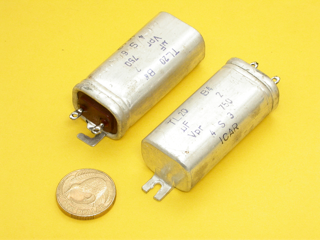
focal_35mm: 154
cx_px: 160
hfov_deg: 12.8
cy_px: 120
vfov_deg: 9.6
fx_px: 1424
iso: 100
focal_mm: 32
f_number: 10.3
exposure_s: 1/3.2
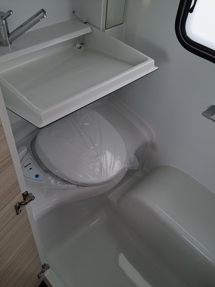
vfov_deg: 58.4
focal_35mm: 31
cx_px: 97
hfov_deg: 45.4
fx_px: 257
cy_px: 143
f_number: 1.8
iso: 50
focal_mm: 5.54
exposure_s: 1/313
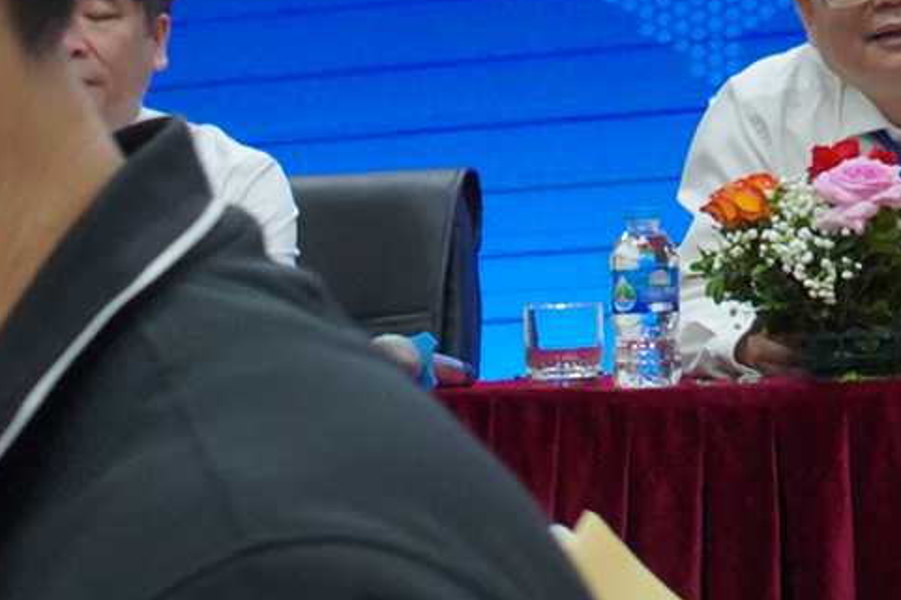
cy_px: 677
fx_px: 4377
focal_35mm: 175
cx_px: -982
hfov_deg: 10.6
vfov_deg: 7.8
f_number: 5.6
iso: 3200
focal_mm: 28
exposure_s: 1/125
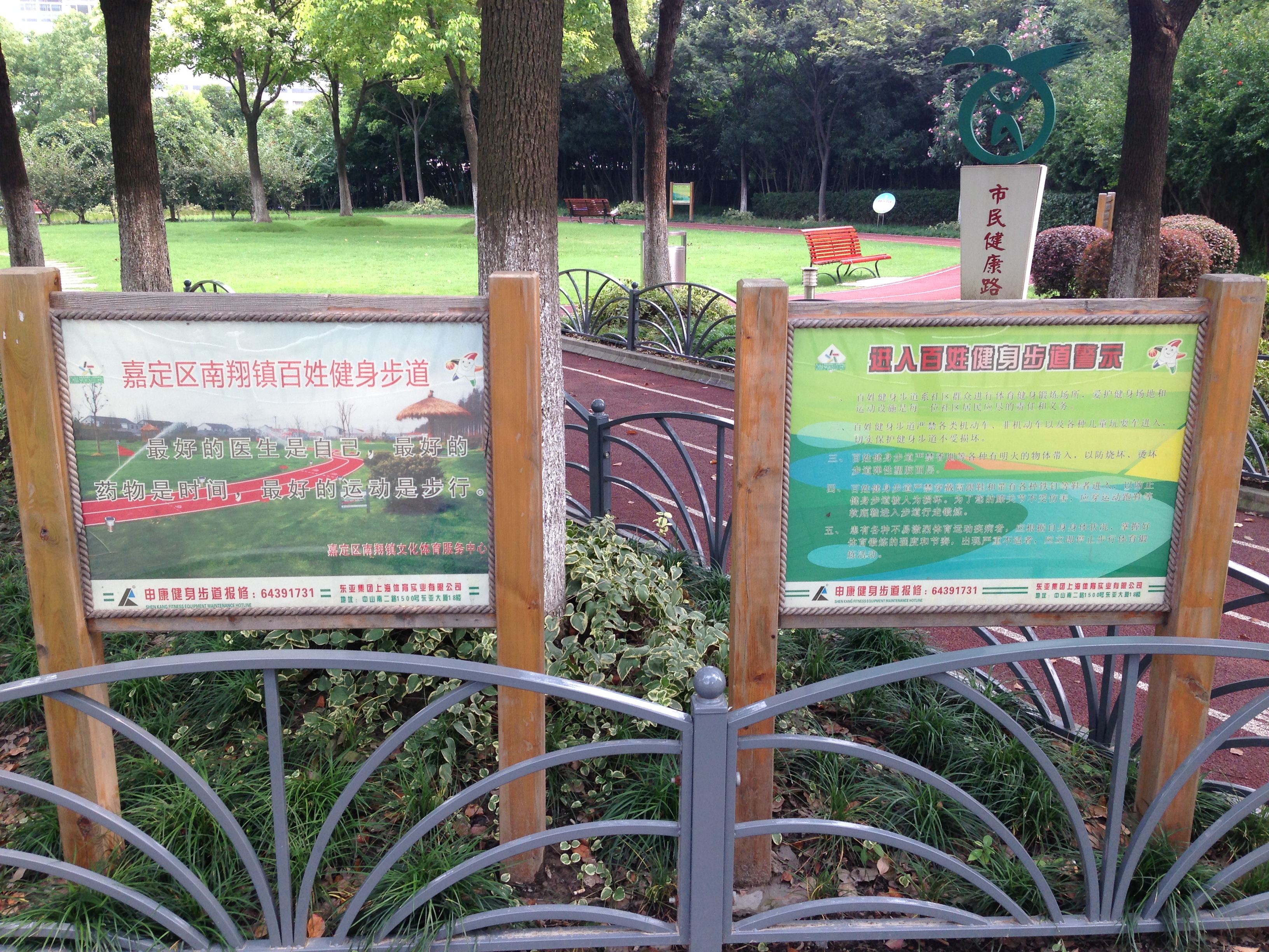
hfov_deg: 55.4
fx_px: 1210
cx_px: 634
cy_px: 476
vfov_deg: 42.9
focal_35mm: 33
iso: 50
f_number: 2.4
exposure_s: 1/167
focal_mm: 4.12
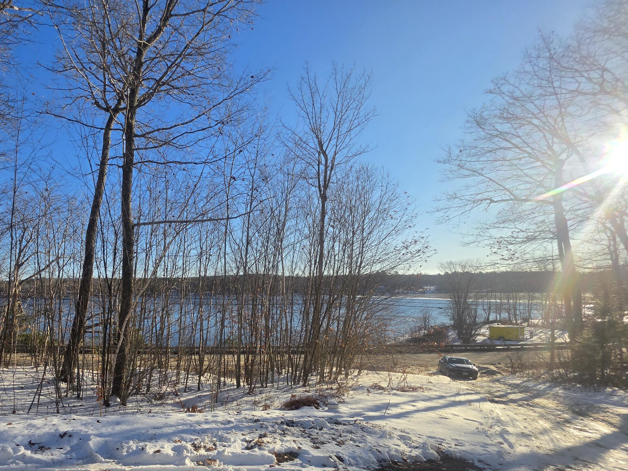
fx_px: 327
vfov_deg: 70.0
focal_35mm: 18
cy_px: 305
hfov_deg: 84.8
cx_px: 210
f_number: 1.9
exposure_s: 1/1946
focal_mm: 2.2
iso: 40
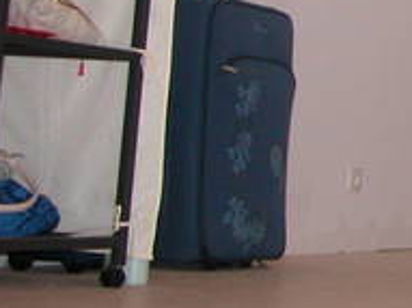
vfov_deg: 10.0
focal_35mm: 145
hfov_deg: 12.2
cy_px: -116
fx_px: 1725
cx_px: 809
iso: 200
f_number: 2.8
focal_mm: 8.9
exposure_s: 1/60
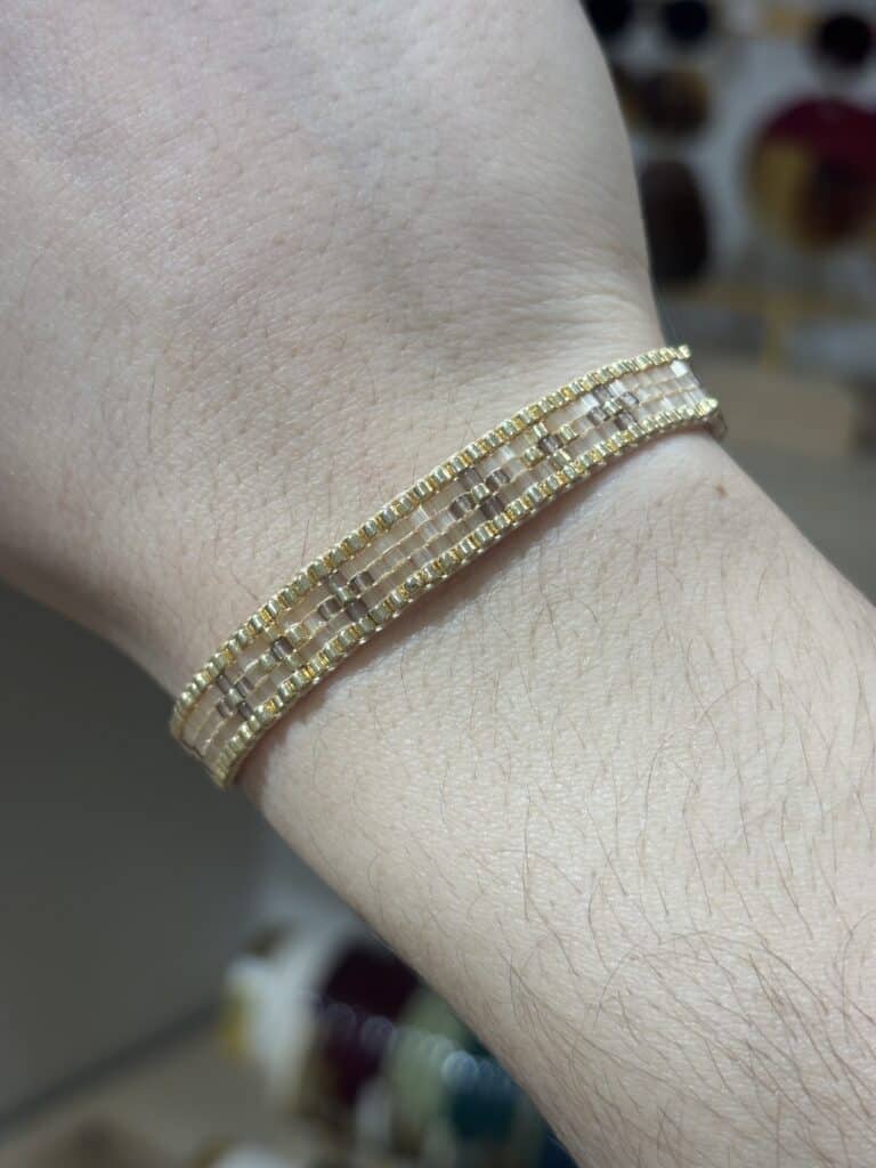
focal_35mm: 52
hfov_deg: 28.0
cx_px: 438
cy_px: 584
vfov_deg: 36.8
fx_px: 1755
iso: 50
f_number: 1.6
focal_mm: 5.96
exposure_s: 1/100
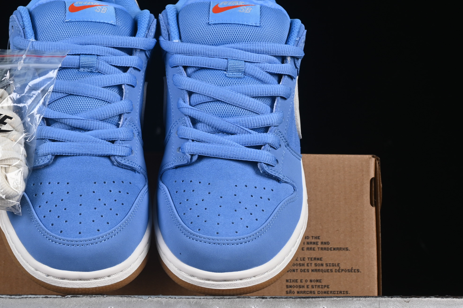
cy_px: 158
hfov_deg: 19.9
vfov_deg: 13.4
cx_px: 152
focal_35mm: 102
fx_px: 1312
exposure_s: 1/80
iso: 160
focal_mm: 48
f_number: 8
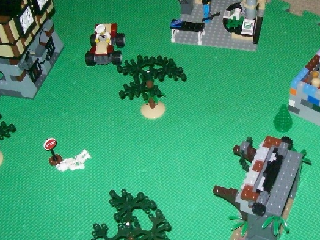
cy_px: 95
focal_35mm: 55
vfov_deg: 26.5
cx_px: 197
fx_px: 508
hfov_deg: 34.8
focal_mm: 6
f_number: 2.7
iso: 200
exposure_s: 1/128
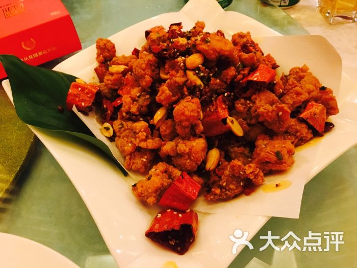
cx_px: 178
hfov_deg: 61.7
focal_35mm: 29
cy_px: 134
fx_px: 299
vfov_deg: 48.2
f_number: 2.2
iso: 320
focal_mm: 4.15
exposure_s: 1/17
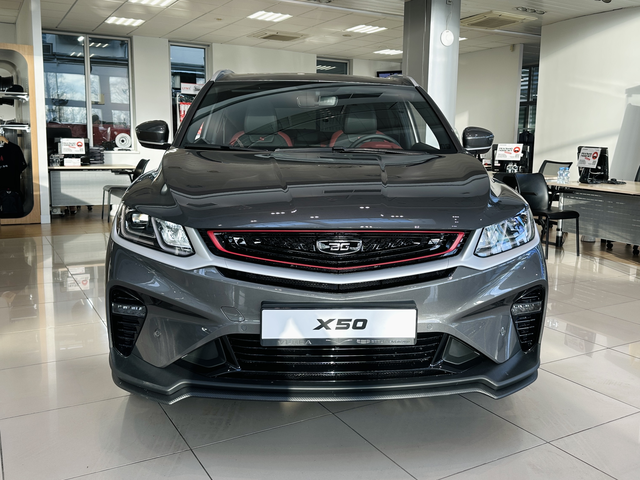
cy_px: 240
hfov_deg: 71.6
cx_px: 320
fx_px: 444
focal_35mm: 24
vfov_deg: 56.8
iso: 64
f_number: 1.78
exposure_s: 1/100
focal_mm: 6.86
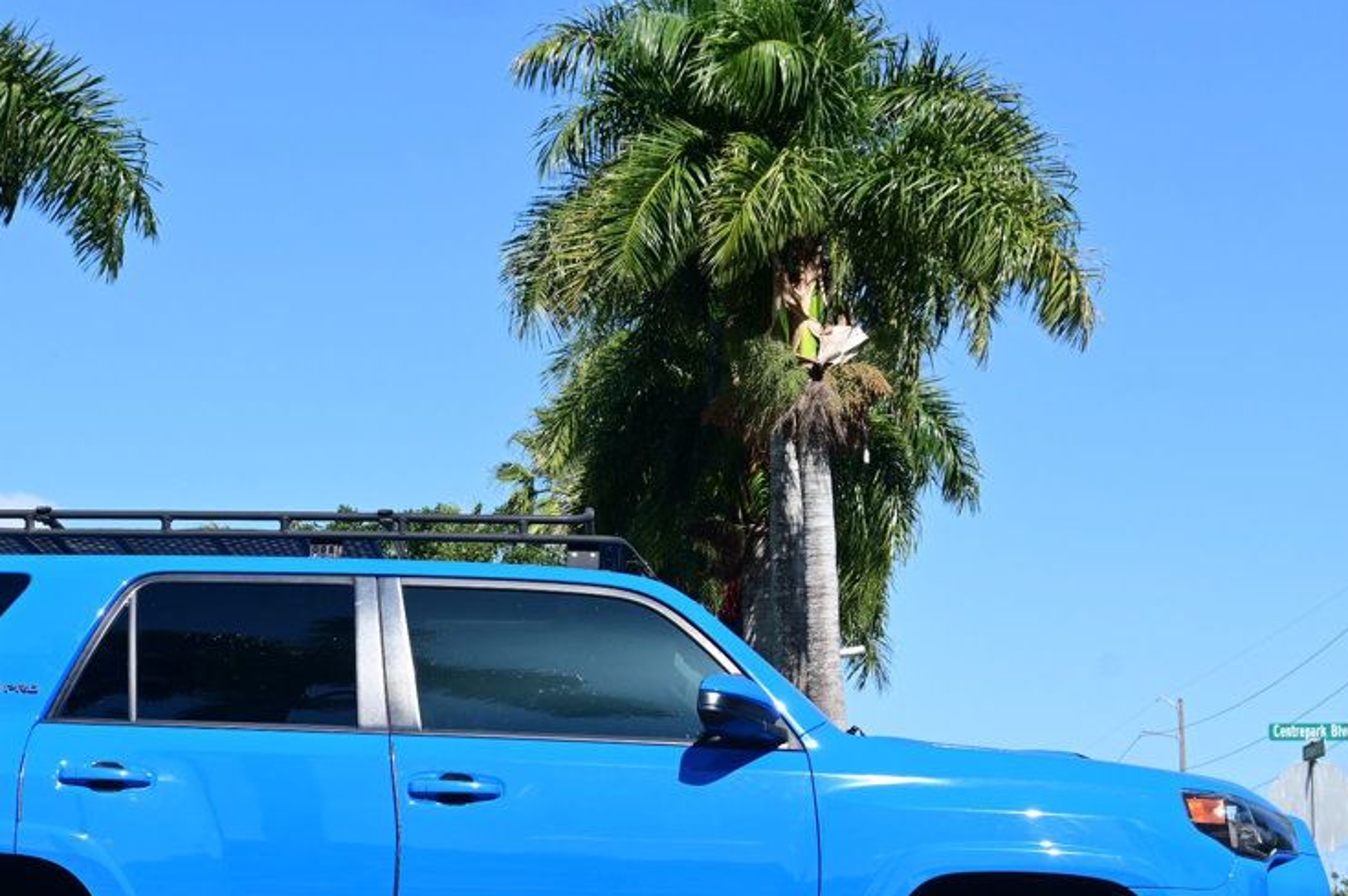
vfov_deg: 14.8
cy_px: 601
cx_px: 466
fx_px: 3442
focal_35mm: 92
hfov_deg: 22.1
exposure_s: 1/250
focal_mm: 44
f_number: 8
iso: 100
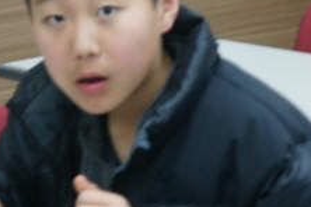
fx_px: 2251
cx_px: 95
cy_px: 70
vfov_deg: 5.3
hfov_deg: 7.9
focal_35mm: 261
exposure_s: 1/30
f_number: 4.5
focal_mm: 55
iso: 800
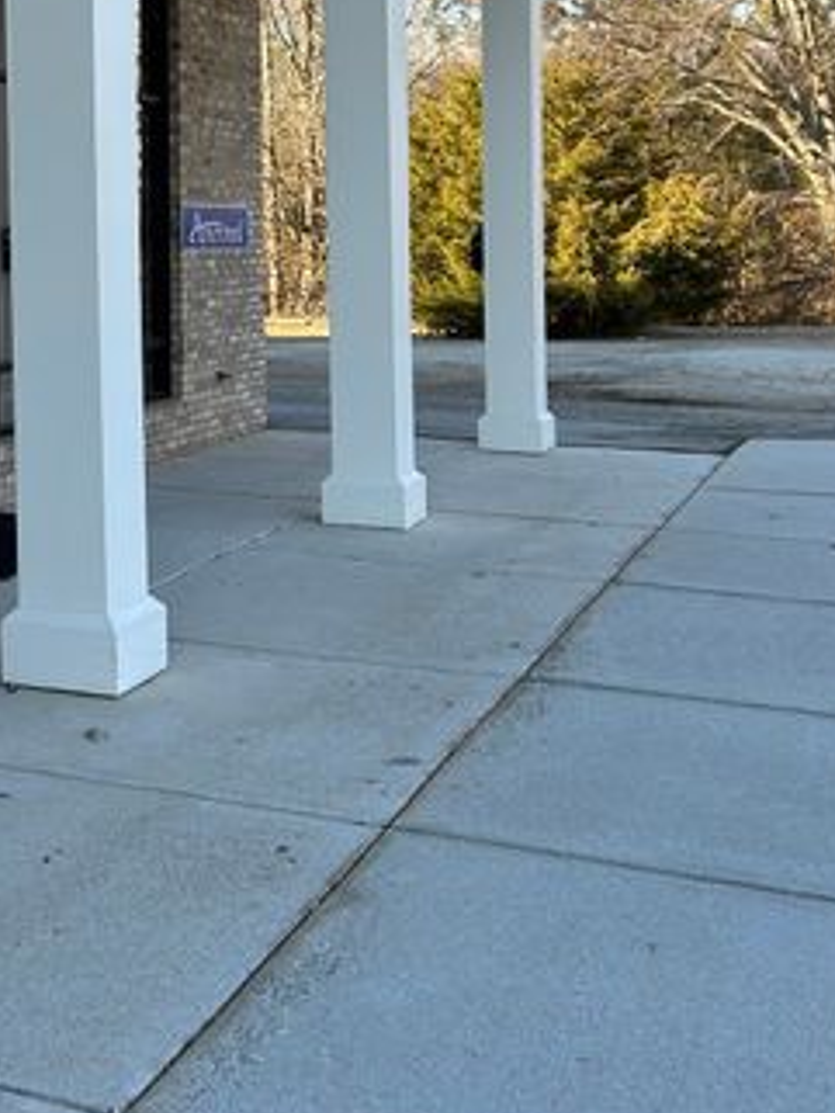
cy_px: 217
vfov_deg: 34.4
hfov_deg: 26.2
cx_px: 83
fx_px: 1736
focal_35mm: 54
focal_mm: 5.7
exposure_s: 1/733
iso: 50
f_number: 1.5
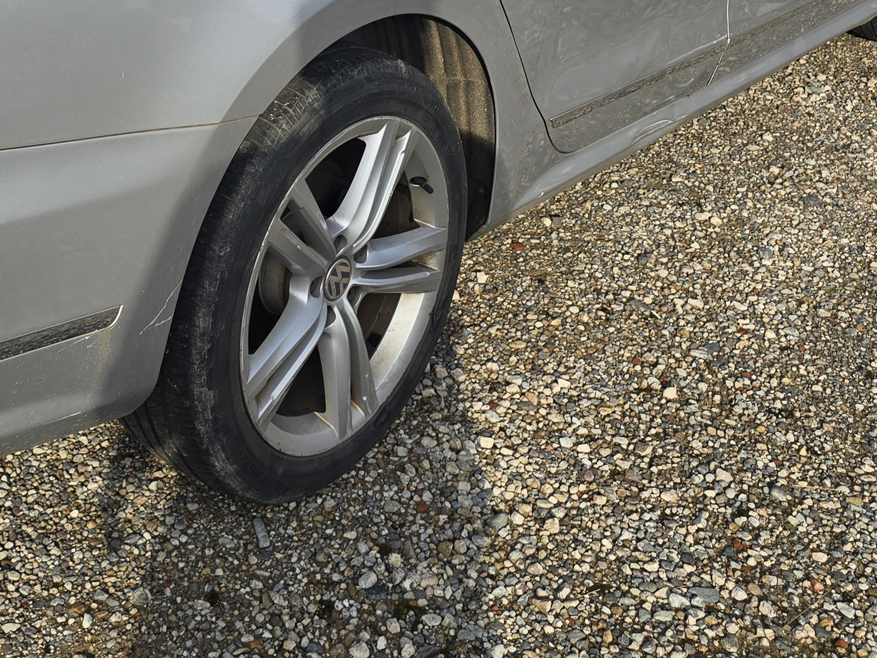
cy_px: -52
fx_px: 1419
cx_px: 194
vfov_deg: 24.5
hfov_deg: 33.5
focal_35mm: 56
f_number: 1.7
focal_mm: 6.3
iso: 12
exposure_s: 1/657
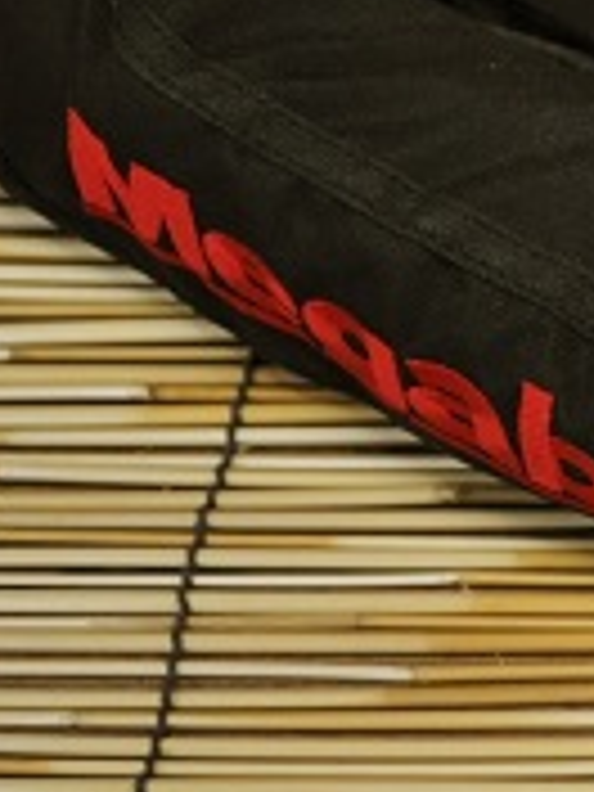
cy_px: 135
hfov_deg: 11.8
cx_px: 1066
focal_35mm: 116
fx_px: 2654
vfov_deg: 16.8
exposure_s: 1/50
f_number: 3.8
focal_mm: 22
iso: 800
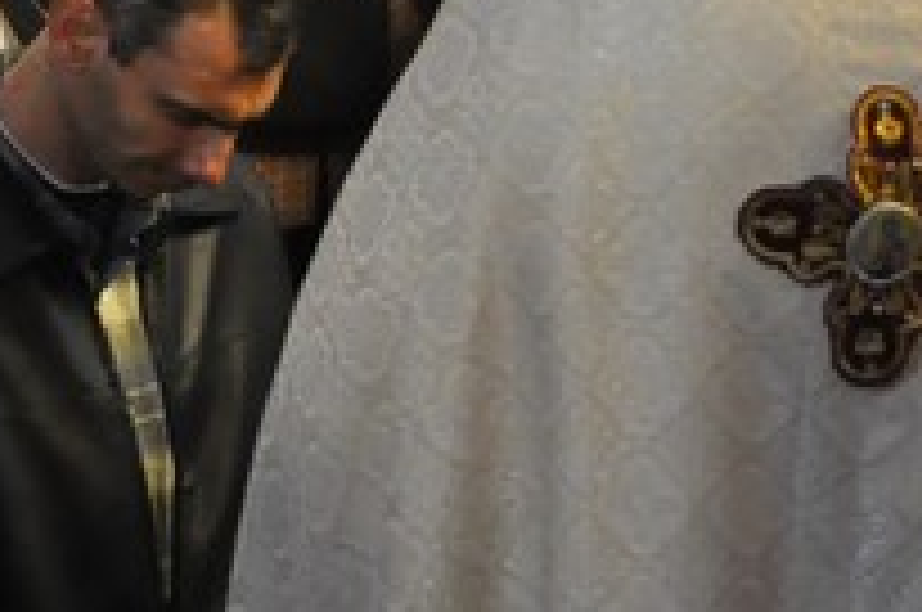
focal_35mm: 158
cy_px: 250
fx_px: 4040
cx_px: 454
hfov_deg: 13.0
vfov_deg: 8.7
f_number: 4
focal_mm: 18
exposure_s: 1/50
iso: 1600
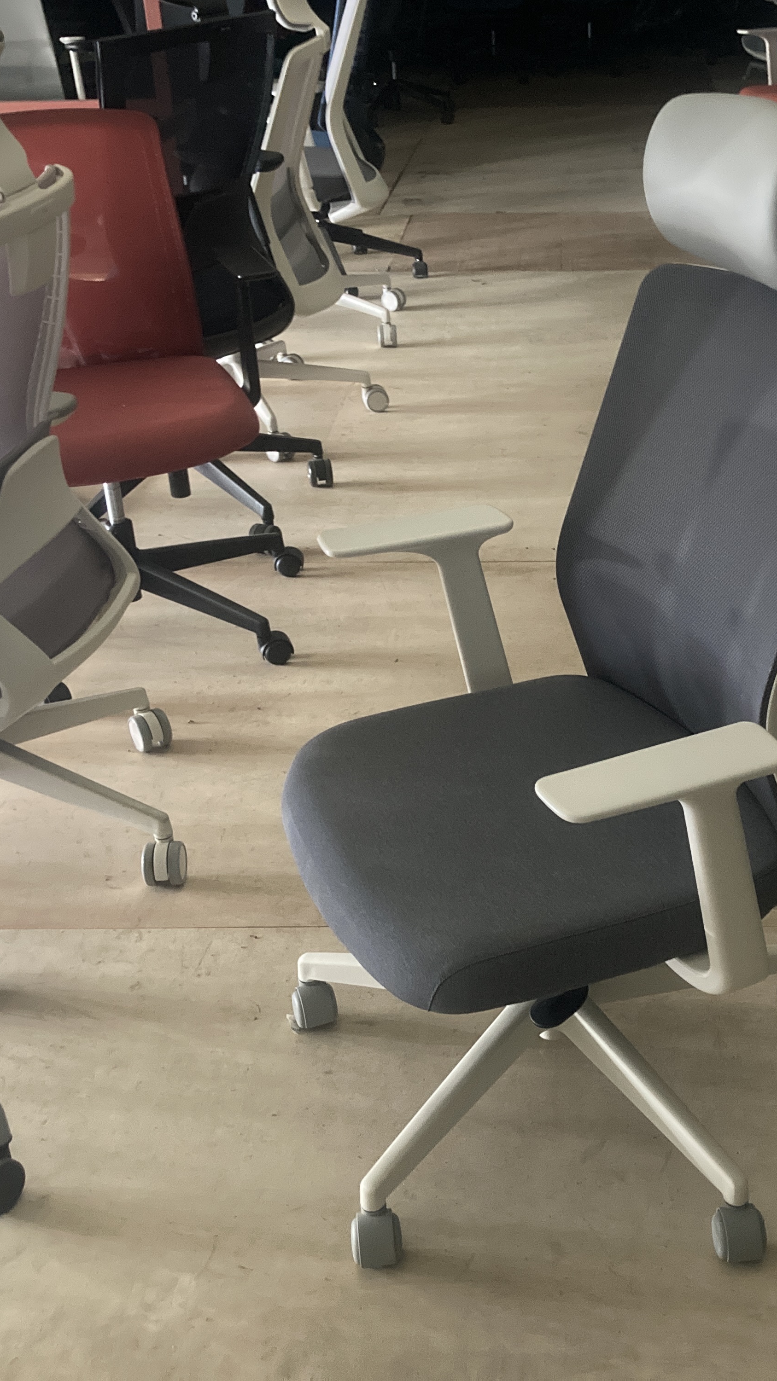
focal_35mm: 41
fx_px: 1502
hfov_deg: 28.7
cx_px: 550
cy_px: 686
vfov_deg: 49.4
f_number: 1.8
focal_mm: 3.99
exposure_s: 1/24
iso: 500
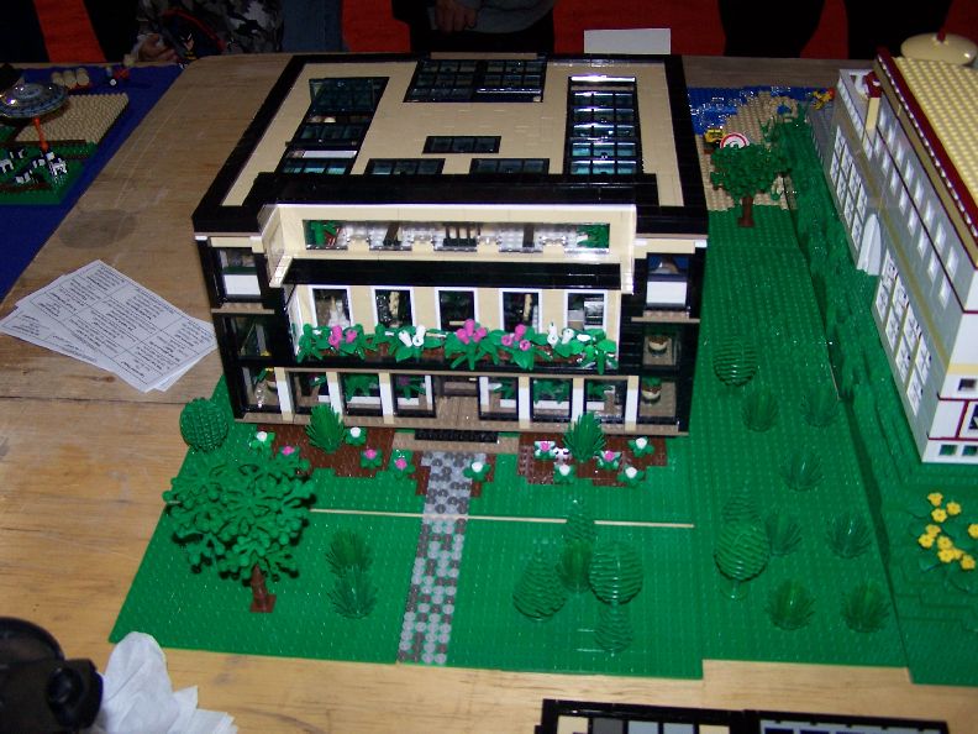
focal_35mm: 38
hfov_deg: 49.0
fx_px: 1074
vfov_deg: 37.7
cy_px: 367
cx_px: 489
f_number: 2.8
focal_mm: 6.3
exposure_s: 1/60
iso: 140
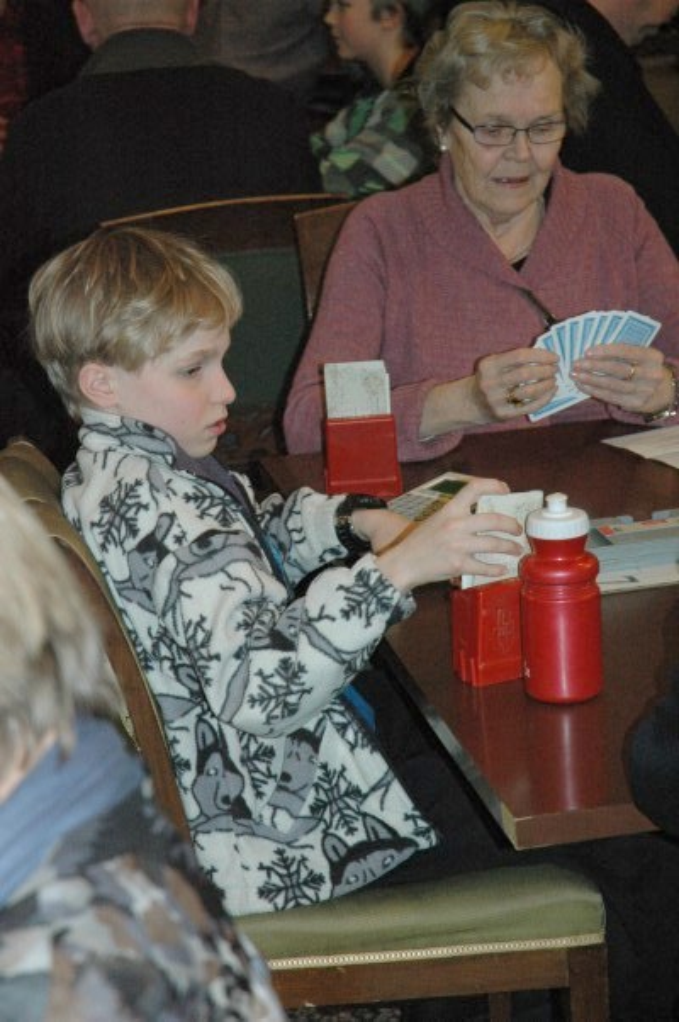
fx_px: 2977
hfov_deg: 13.0
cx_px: 340
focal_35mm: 105
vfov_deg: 19.5
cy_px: 511
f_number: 5
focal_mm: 70
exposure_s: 1/60
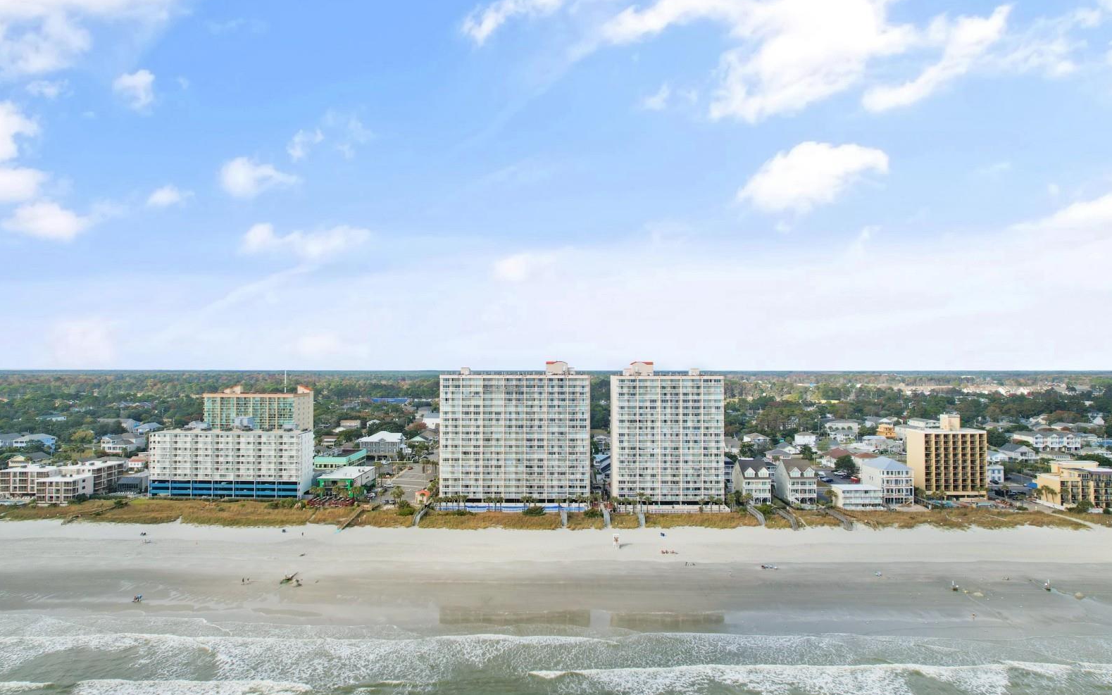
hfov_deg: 77.1
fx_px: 697
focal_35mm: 23
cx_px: 546
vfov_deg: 53.0
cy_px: 340
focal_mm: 8.38
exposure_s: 1/350
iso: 100
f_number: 2.8
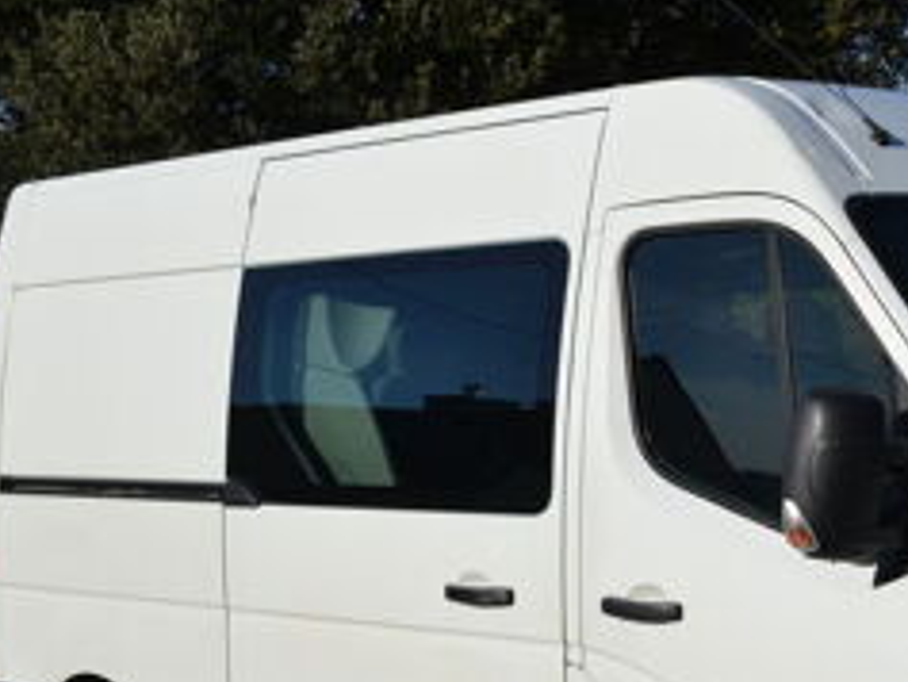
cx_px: 812
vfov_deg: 19.1
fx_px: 1995
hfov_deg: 24.9
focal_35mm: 76
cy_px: 579
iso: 100
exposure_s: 1/320
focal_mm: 26
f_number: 9
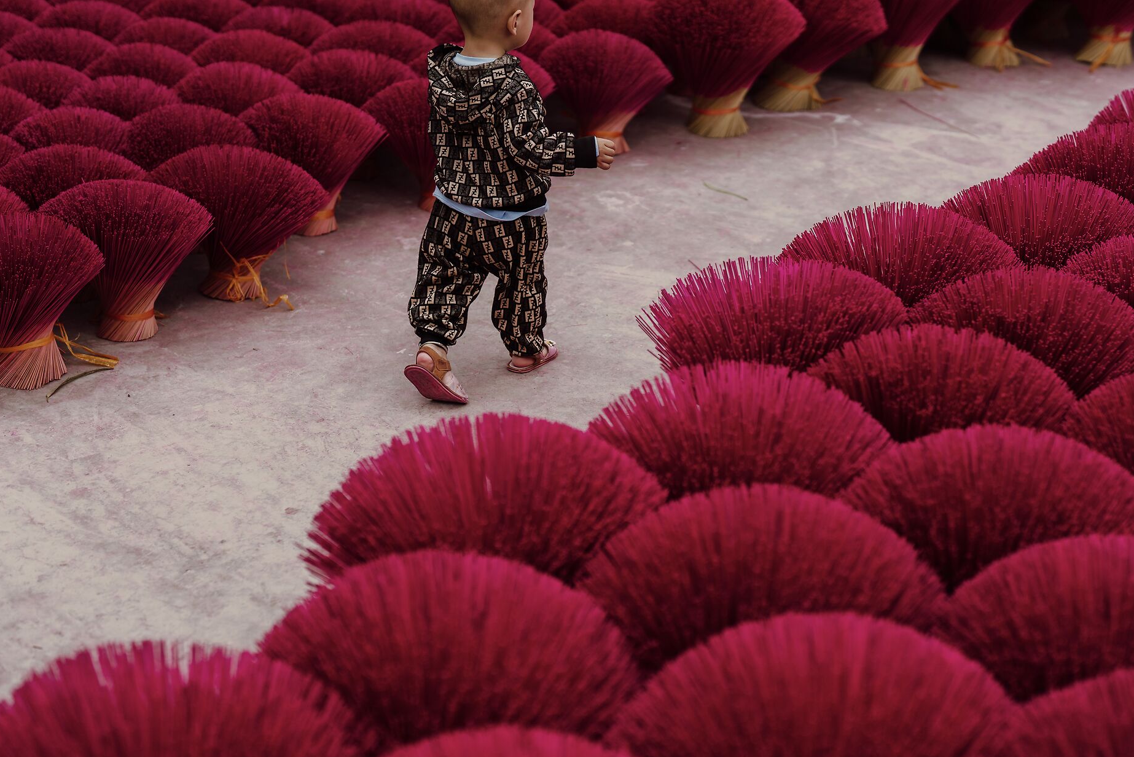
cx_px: 655
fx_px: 2048
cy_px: 383
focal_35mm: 65
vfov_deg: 20.9
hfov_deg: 30.9
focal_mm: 50
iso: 100
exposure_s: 1/3200
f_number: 2
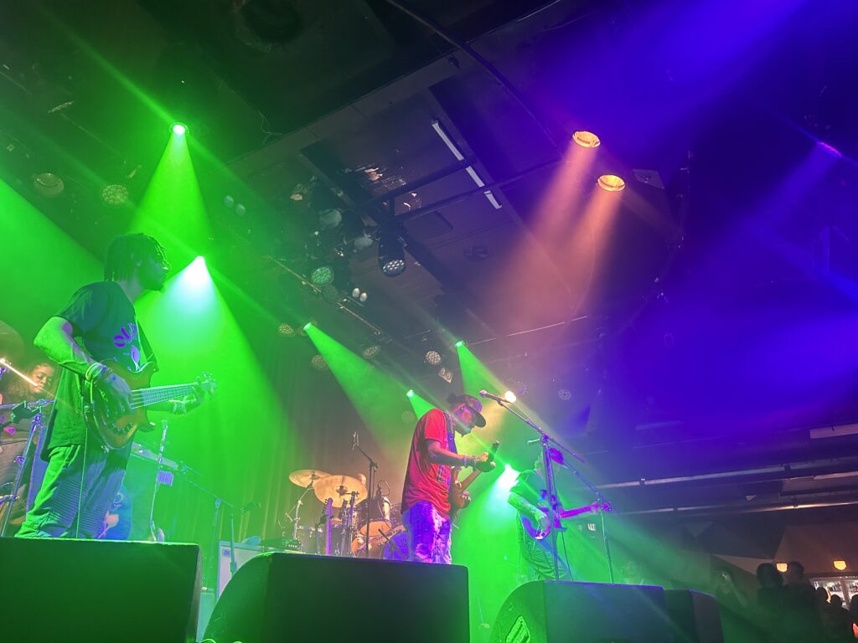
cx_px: 429
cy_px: 322
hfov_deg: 71.6
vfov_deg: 56.8
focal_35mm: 24
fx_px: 595
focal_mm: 6.86
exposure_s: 1/58
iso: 500
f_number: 1.78
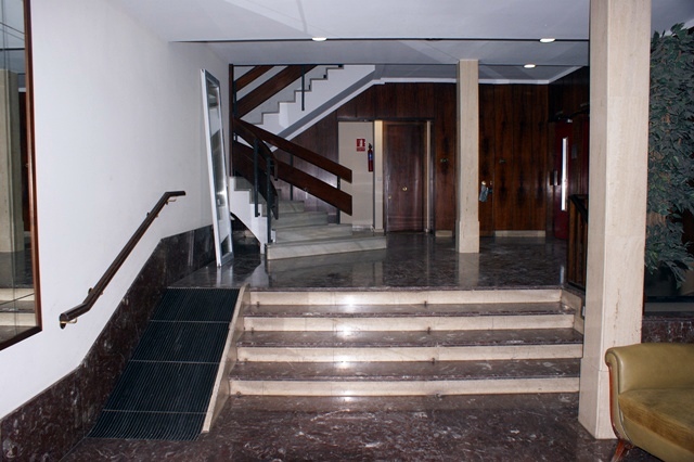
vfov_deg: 47.9
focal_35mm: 27
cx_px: 347
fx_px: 520
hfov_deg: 67.4
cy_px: 231
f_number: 5.6
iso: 400
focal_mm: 18
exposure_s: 1/60
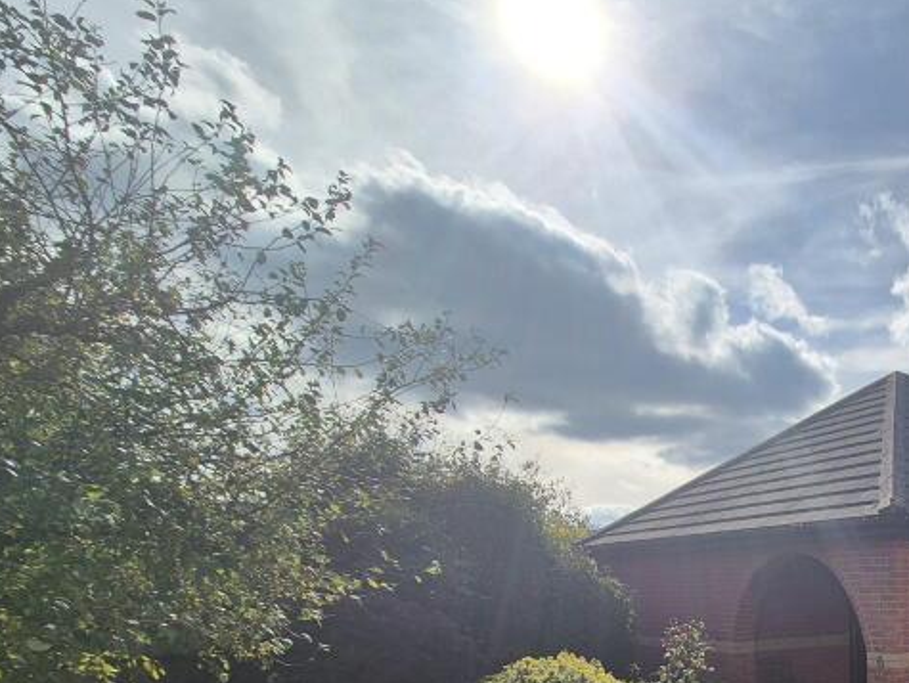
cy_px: 691
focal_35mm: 28
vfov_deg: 42.6
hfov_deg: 51.2
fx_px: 736
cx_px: 905
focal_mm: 2.2
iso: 50
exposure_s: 1/5616
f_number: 2.2
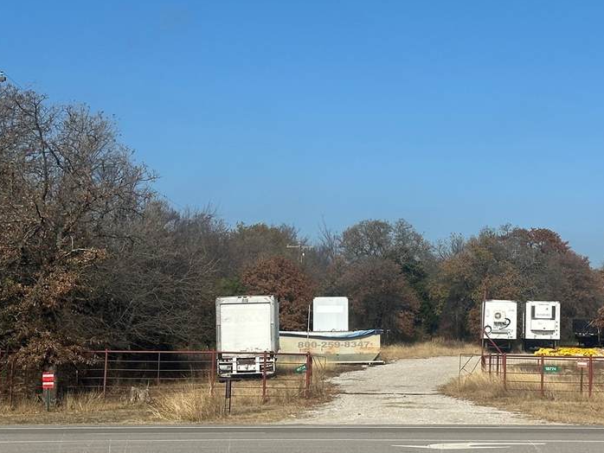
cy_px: 232
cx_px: 465
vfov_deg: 16.8
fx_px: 1536
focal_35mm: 88
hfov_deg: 22.0
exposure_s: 1/5000
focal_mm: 6.86
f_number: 1.78
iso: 64
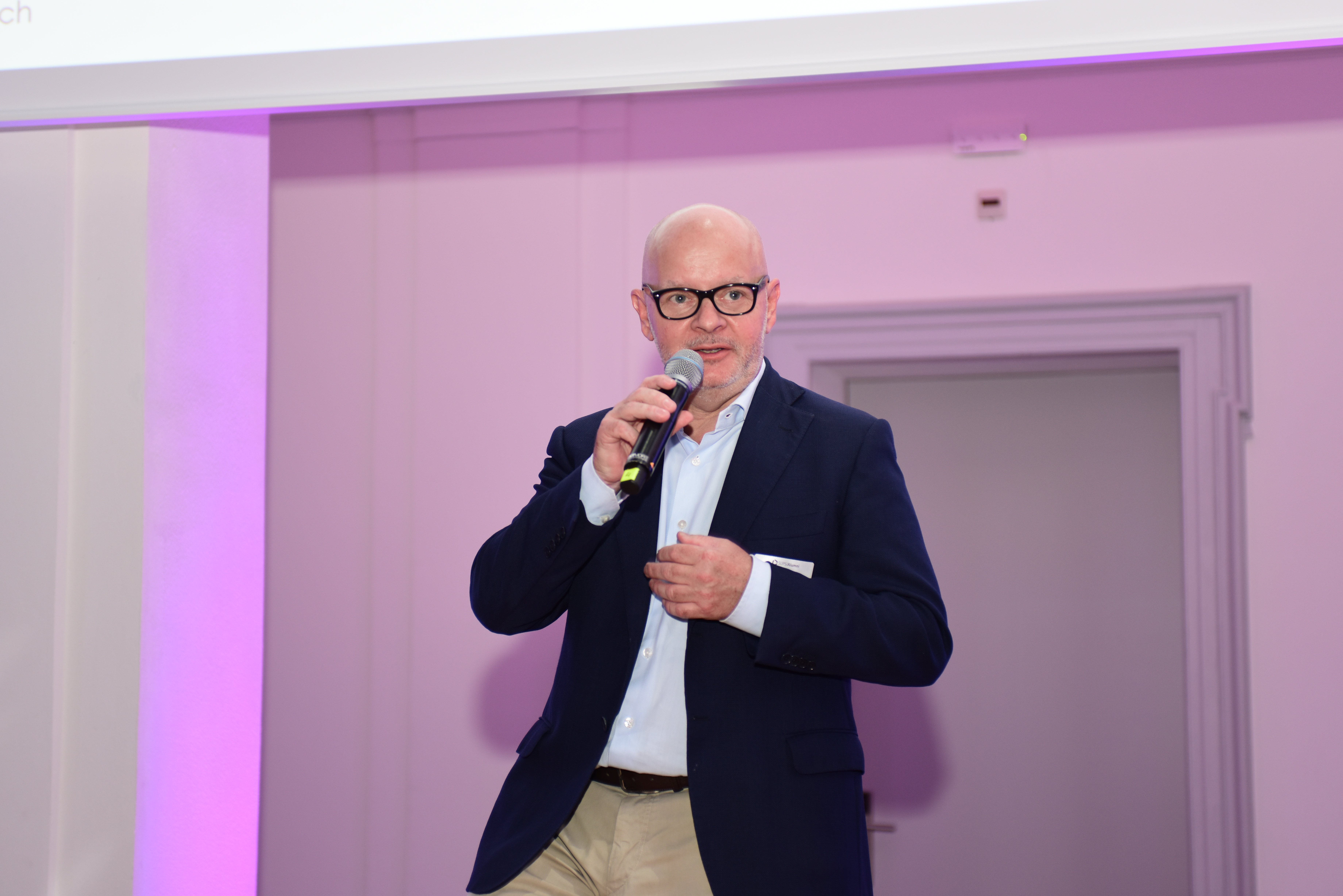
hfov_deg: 28.8
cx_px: 672
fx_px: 2612
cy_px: 448
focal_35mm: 70
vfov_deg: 19.5
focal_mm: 70
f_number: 2.8
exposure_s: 1/80
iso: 500
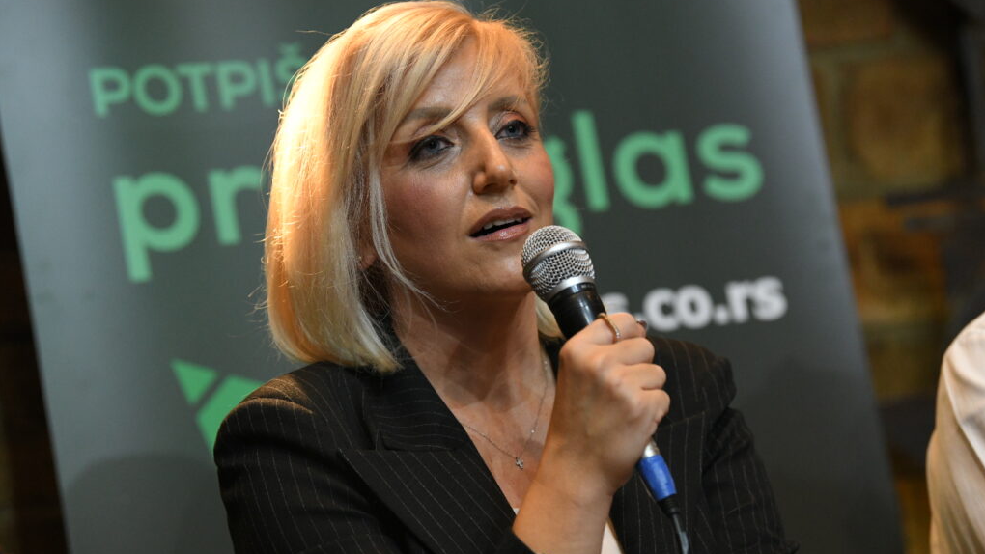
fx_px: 3709
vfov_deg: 8.5
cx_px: 492
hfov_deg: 15.1
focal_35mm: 142
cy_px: 253
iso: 4000
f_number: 4
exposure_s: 1/160
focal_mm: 135
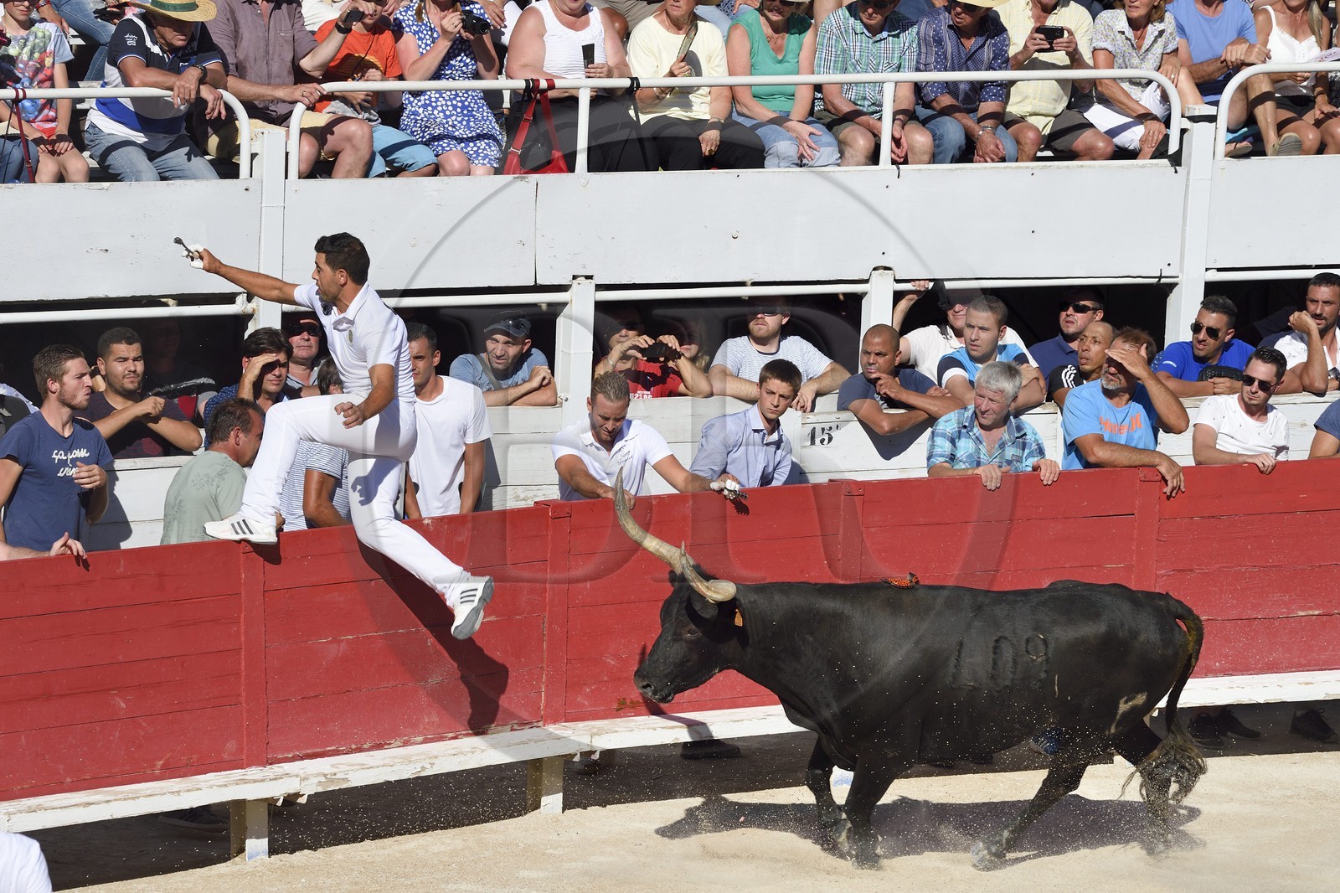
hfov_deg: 10.3
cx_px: 670
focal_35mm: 200
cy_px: 446
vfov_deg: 6.9
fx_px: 7442
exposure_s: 1/800
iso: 200
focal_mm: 200
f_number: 8
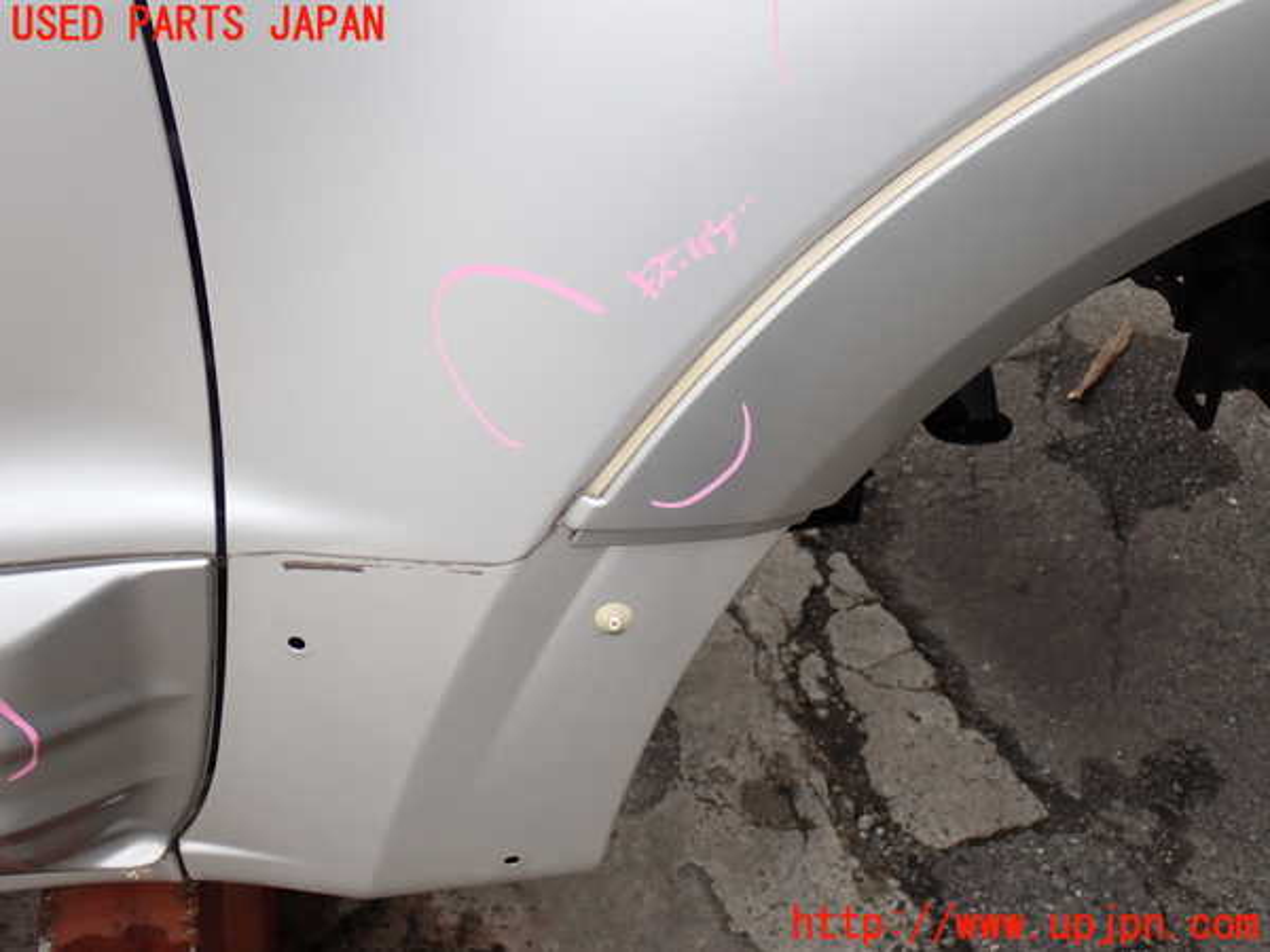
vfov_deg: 30.9
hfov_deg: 40.4
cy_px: 476
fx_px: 1724
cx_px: 635
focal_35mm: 47
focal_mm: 8.4
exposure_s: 1/125
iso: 100
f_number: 3.1
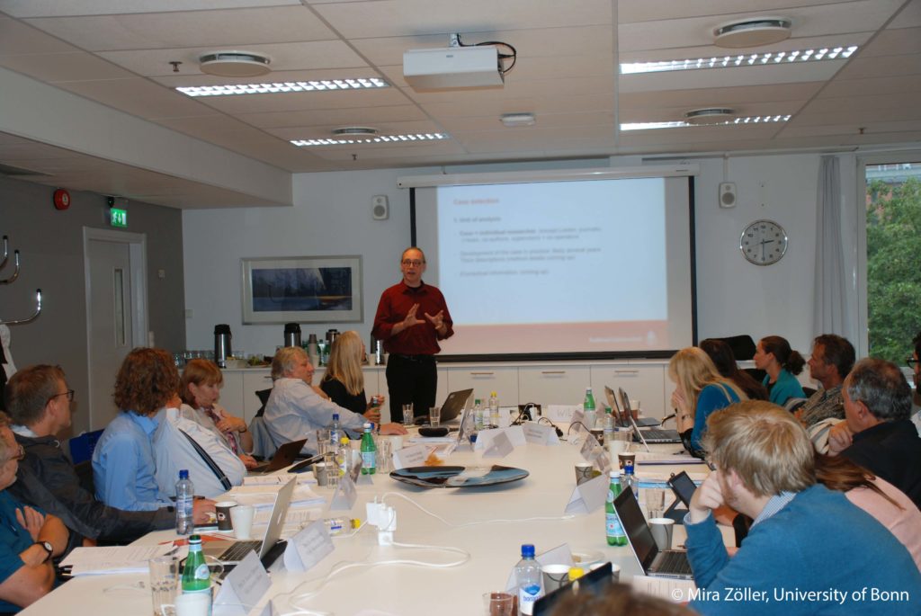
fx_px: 1152
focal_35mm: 45
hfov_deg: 43.6
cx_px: 460
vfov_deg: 29.9
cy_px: 308
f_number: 4
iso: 200
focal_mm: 30
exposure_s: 1/60
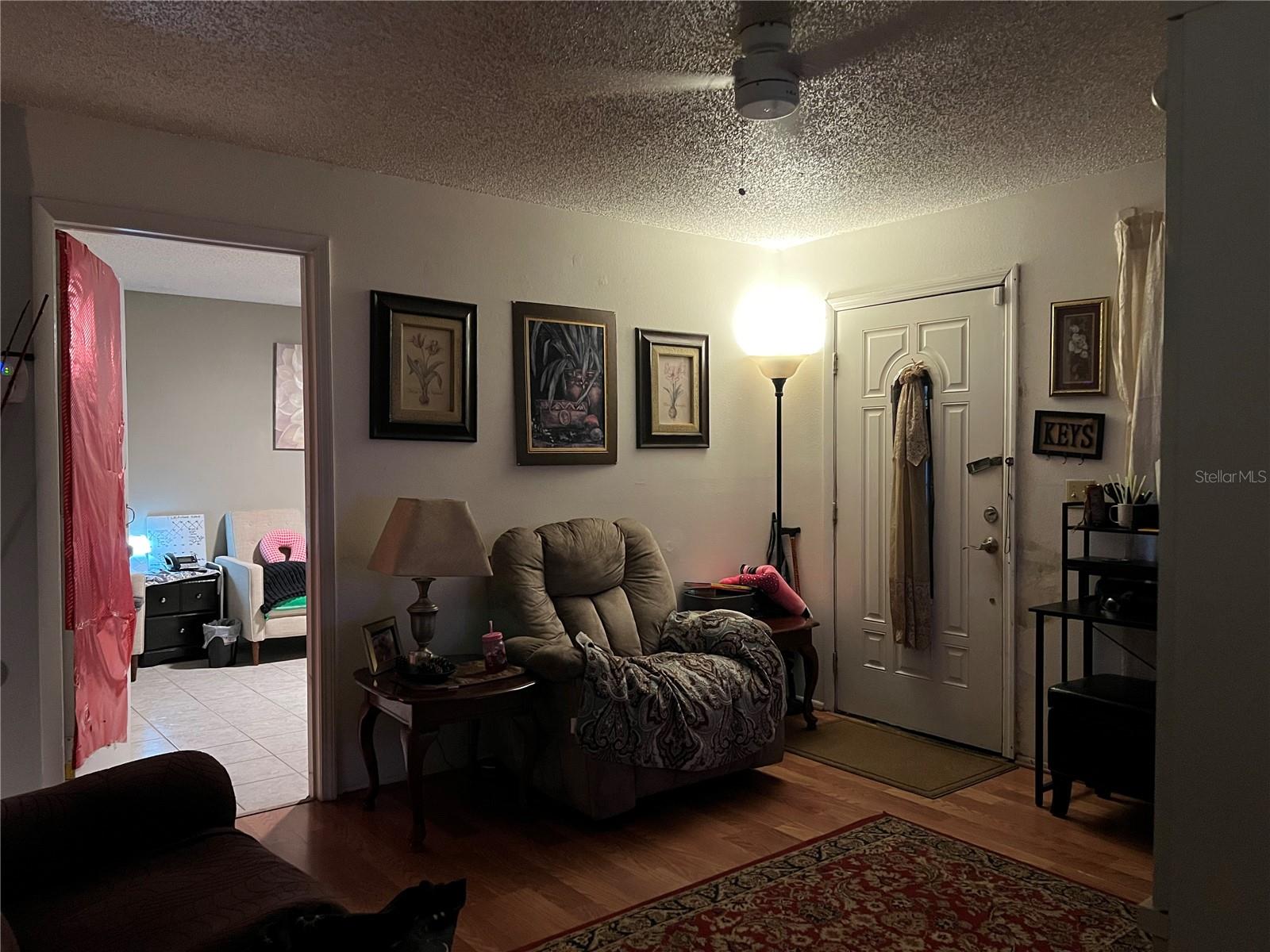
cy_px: 476
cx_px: 635
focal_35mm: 26
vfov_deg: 53.1
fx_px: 954
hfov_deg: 67.3
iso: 640
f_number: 1.5
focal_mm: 5.7
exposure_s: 1/40
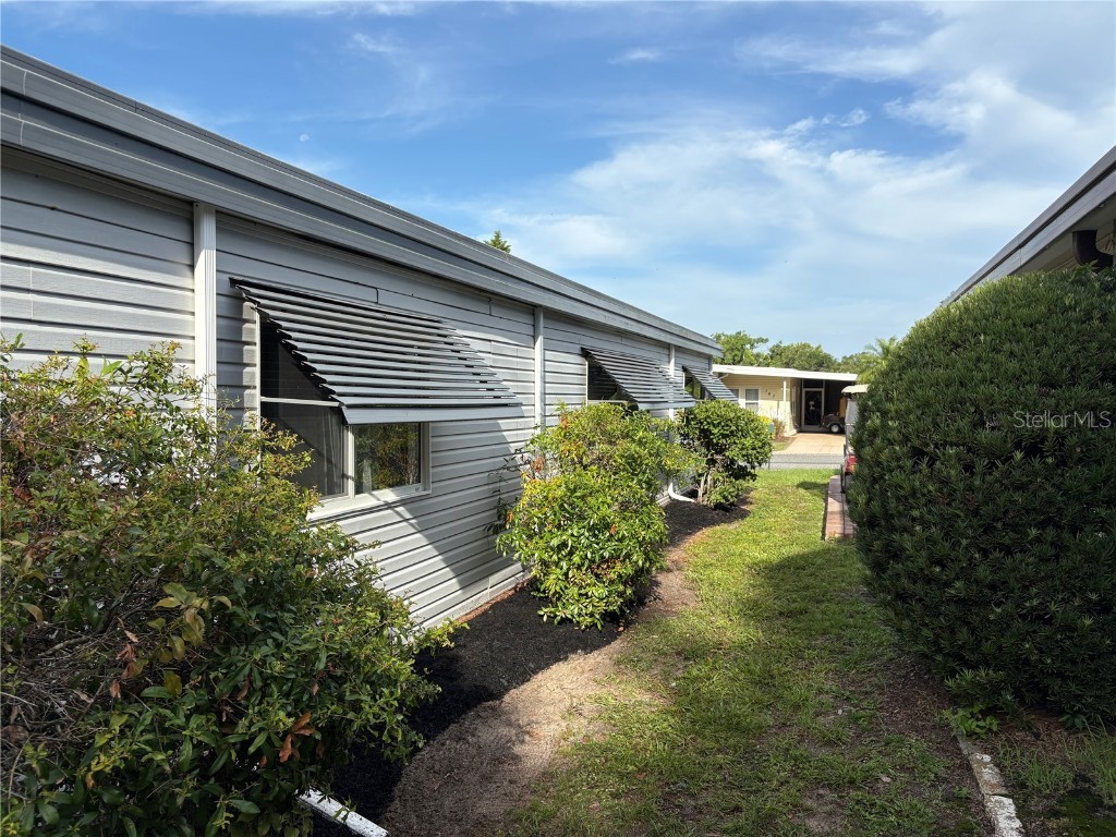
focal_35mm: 26
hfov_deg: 67.3
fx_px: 838
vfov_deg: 53.1
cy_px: 418
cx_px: 558
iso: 50
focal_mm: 5.96
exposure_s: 1/2747
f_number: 1.6
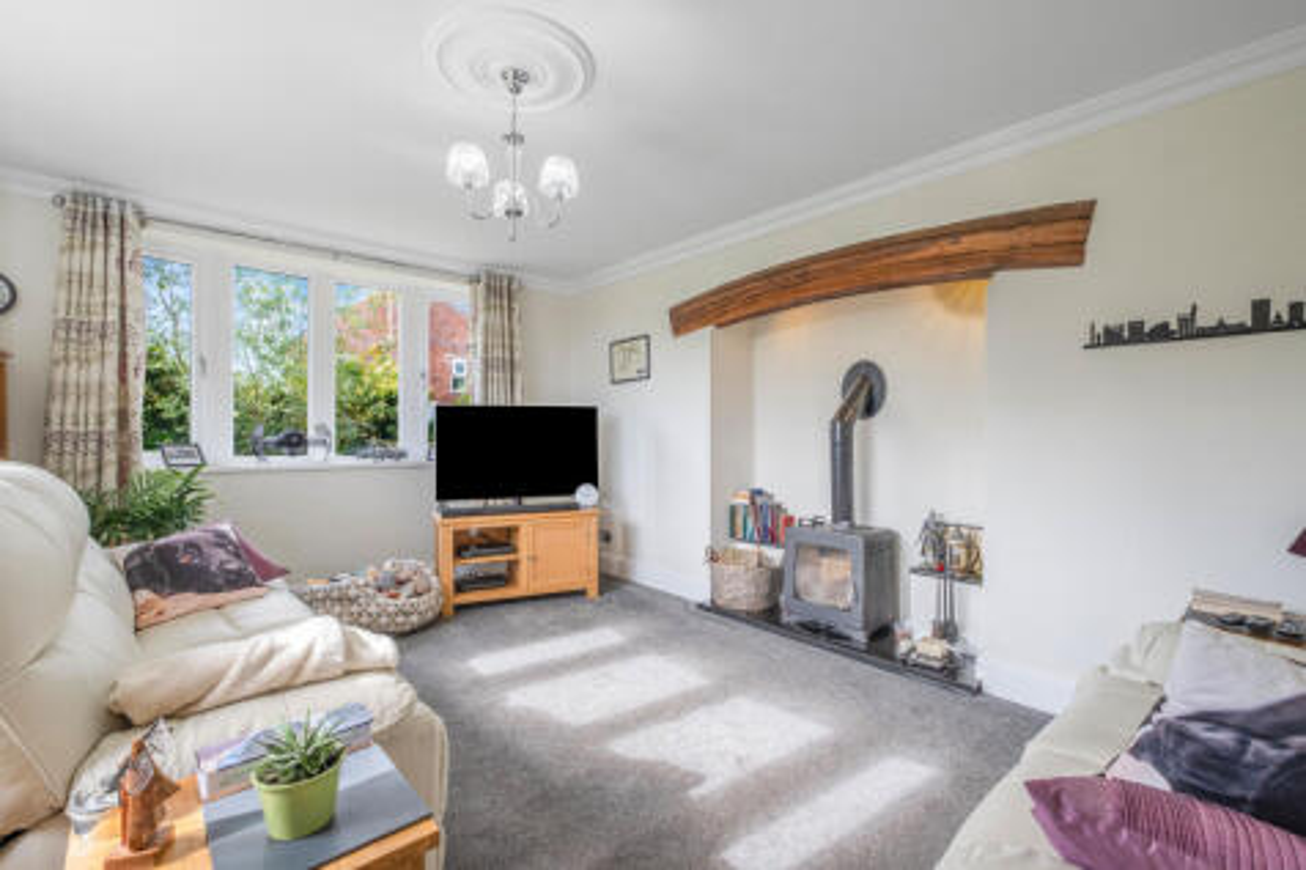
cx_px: 653
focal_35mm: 15
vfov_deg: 77.3
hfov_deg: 100.4
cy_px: 435
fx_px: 544
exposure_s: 1/60
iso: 400
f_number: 8
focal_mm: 10
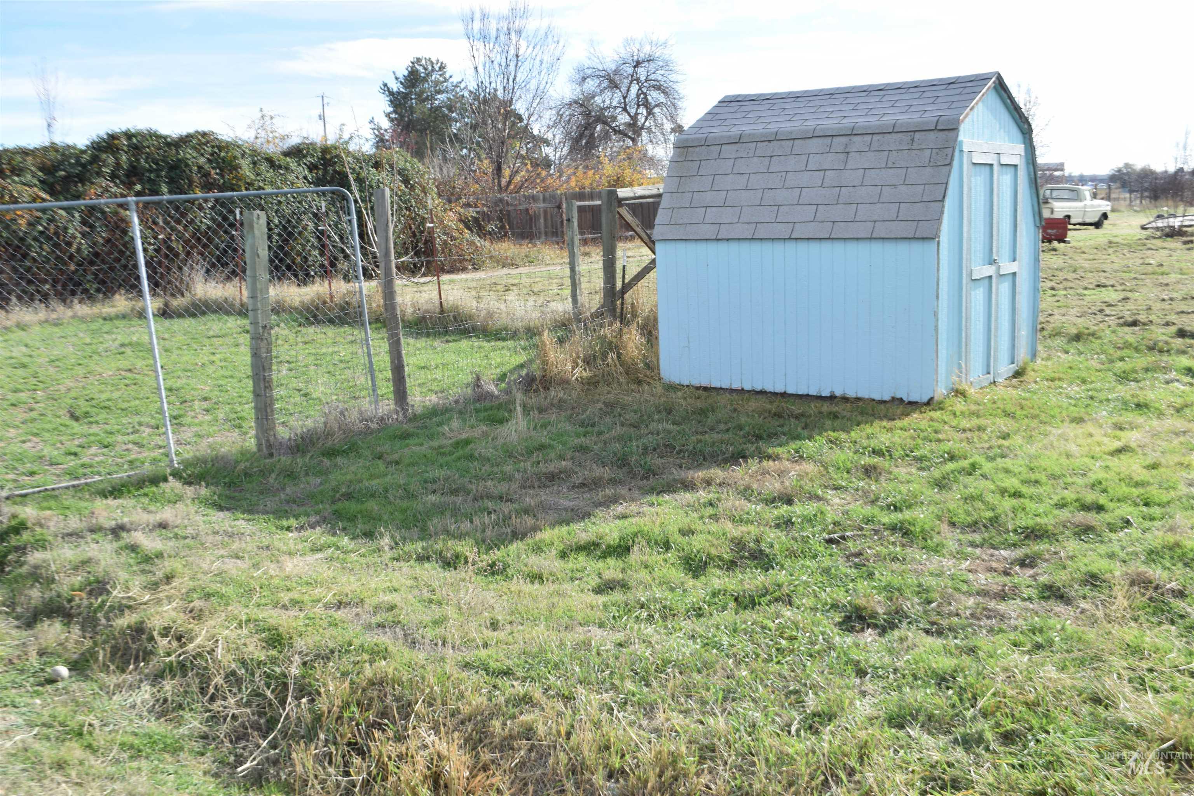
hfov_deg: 57.2
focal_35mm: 33
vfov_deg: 40.0
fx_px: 1094
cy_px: 398
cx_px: 597
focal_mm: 22
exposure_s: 1/200
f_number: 7.1
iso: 100
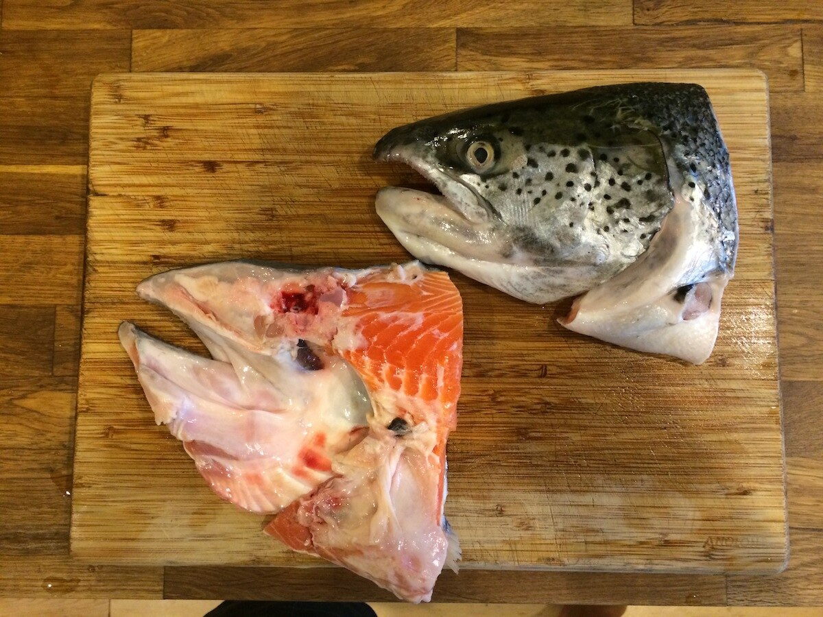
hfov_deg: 60.0
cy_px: 308
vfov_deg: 46.8
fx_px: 713
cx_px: 412
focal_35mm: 30
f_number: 2.2
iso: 250
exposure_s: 1/30
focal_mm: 4.12
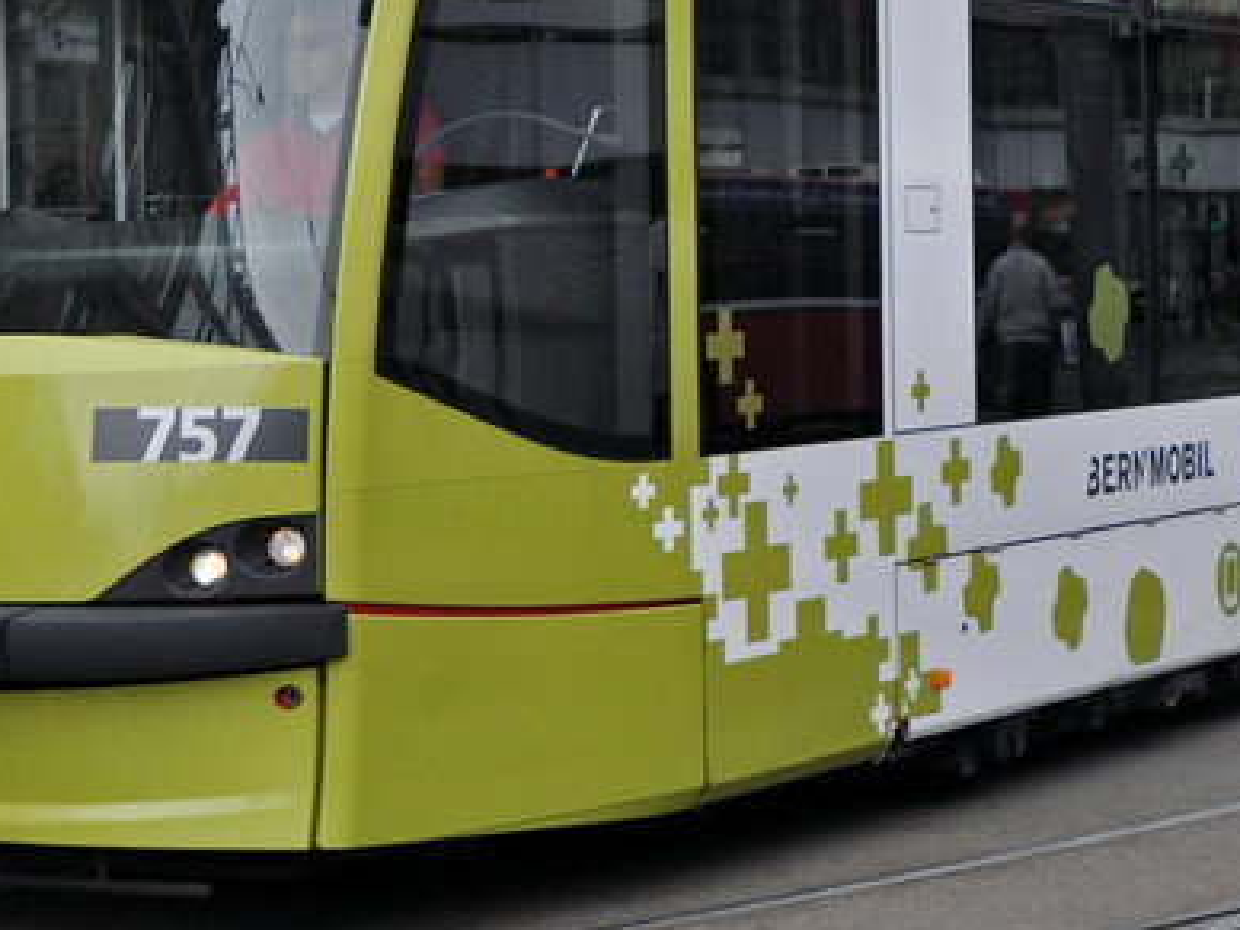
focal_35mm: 107
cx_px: 828
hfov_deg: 18.3
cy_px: -168
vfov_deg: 13.5
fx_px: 3833
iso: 320
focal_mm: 24
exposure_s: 1/800
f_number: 4.5
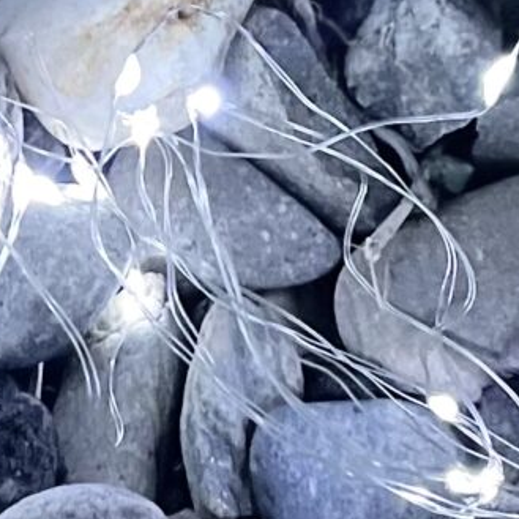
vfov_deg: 9.7
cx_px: -150
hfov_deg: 9.6
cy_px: 21
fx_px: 3036
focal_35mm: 179
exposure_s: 1/23
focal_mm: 4.2
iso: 1000
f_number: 1.6
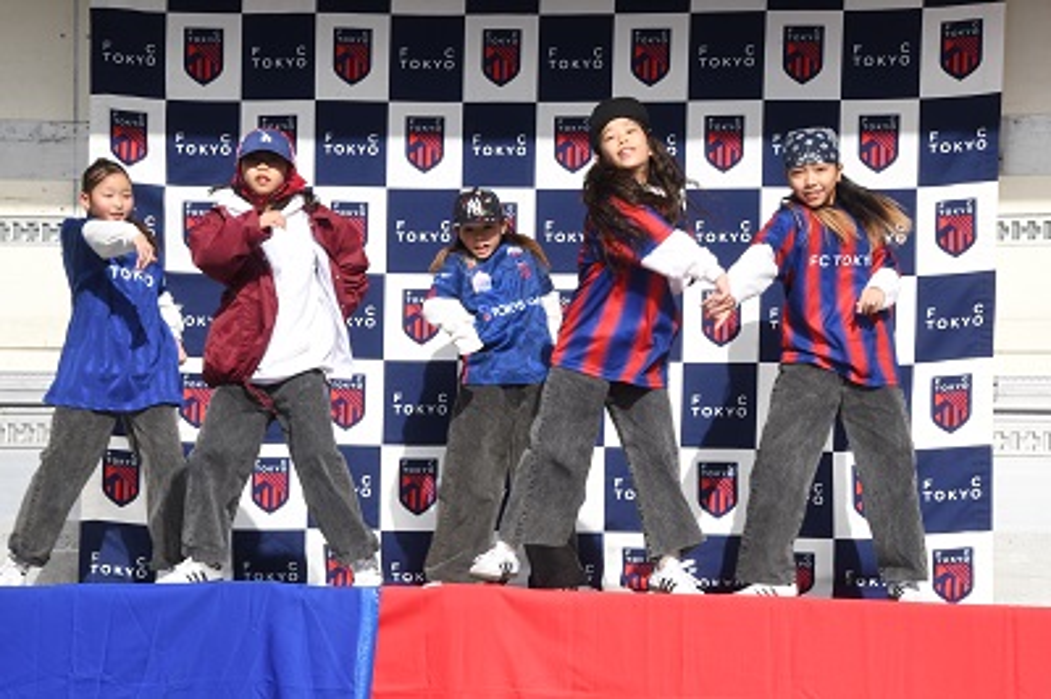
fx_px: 3938
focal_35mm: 135
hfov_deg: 15.2
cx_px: 526
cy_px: 350
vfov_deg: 10.1
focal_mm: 90
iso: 800
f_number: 25
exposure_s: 1/250
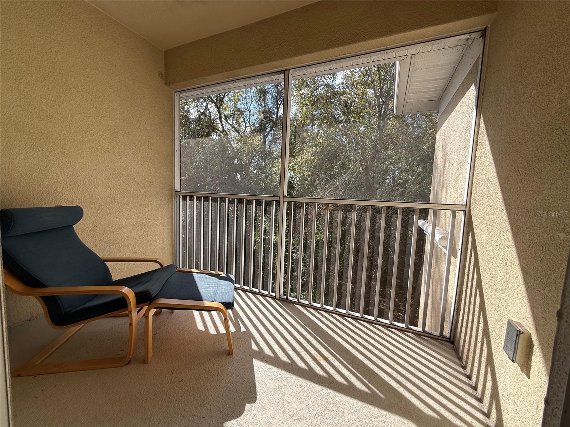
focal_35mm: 14
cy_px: 214
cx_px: 285
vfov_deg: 85.7
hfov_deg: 102.1
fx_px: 231
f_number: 2.2
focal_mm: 2.22
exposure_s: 1/381
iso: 50
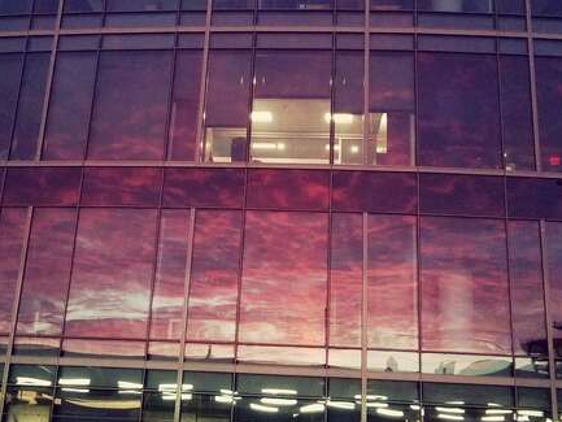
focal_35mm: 48
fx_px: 780
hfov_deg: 39.6
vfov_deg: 30.2
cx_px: 267
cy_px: 180
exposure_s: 1/180
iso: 500
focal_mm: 4.25
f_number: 1.7
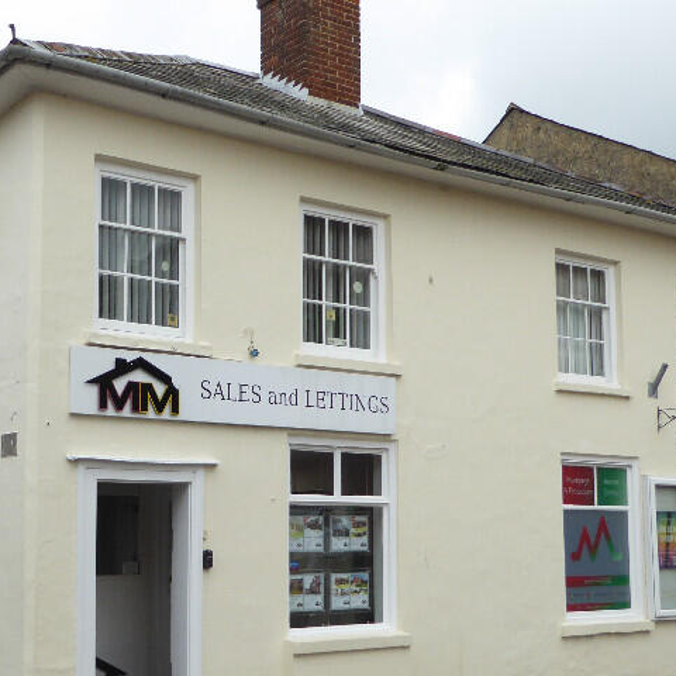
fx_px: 1083
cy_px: 428
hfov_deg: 34.1
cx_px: 190
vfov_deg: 34.5
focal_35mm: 49
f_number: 3.4
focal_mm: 4.7
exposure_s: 1/200
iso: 100
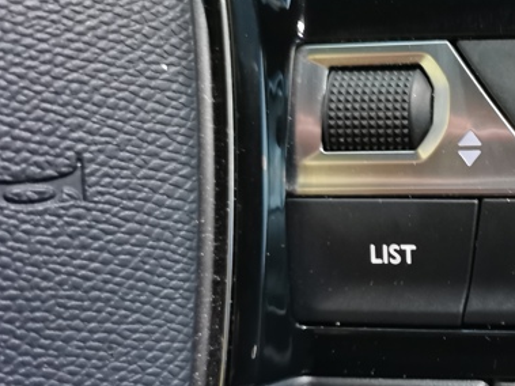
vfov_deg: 25.5
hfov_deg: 31.5
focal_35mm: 57
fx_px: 848
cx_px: 504
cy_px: 247
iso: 640
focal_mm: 5.58
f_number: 1.8
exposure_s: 1/20
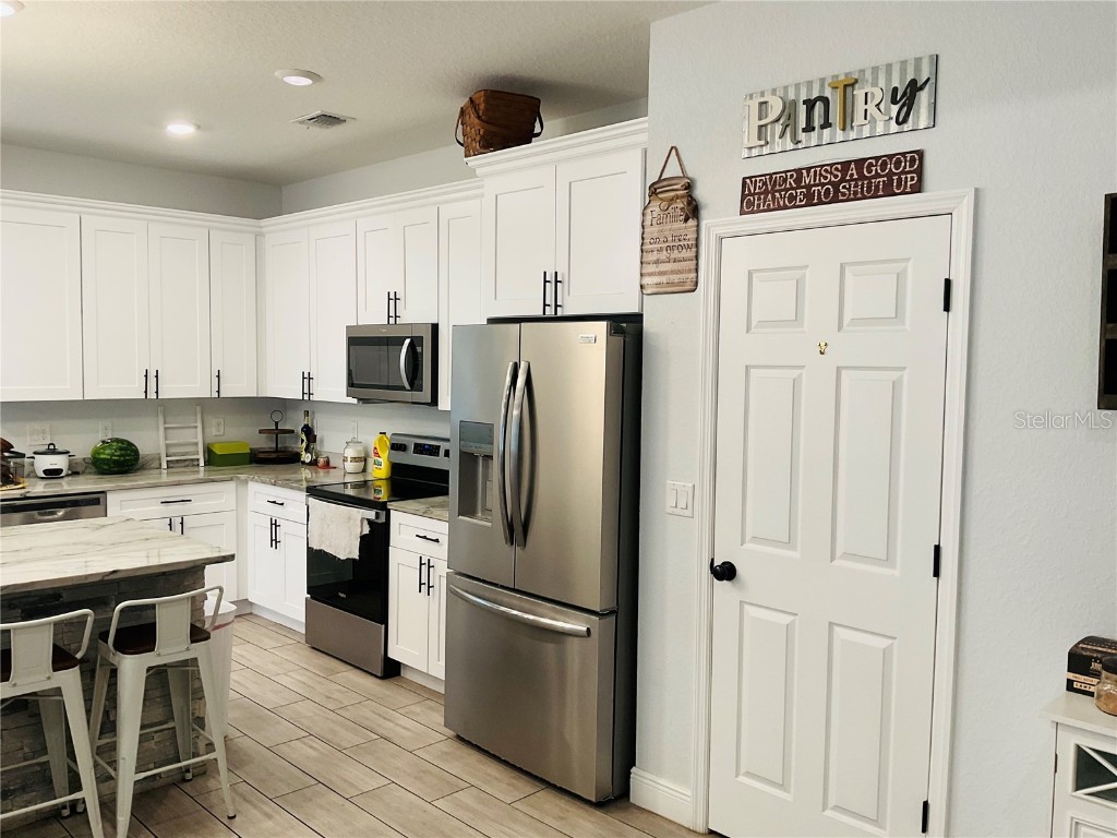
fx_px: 936
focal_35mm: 29
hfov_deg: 61.7
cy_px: 419
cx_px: 558
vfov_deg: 48.2
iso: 50
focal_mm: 3
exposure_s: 1/60
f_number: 1.8
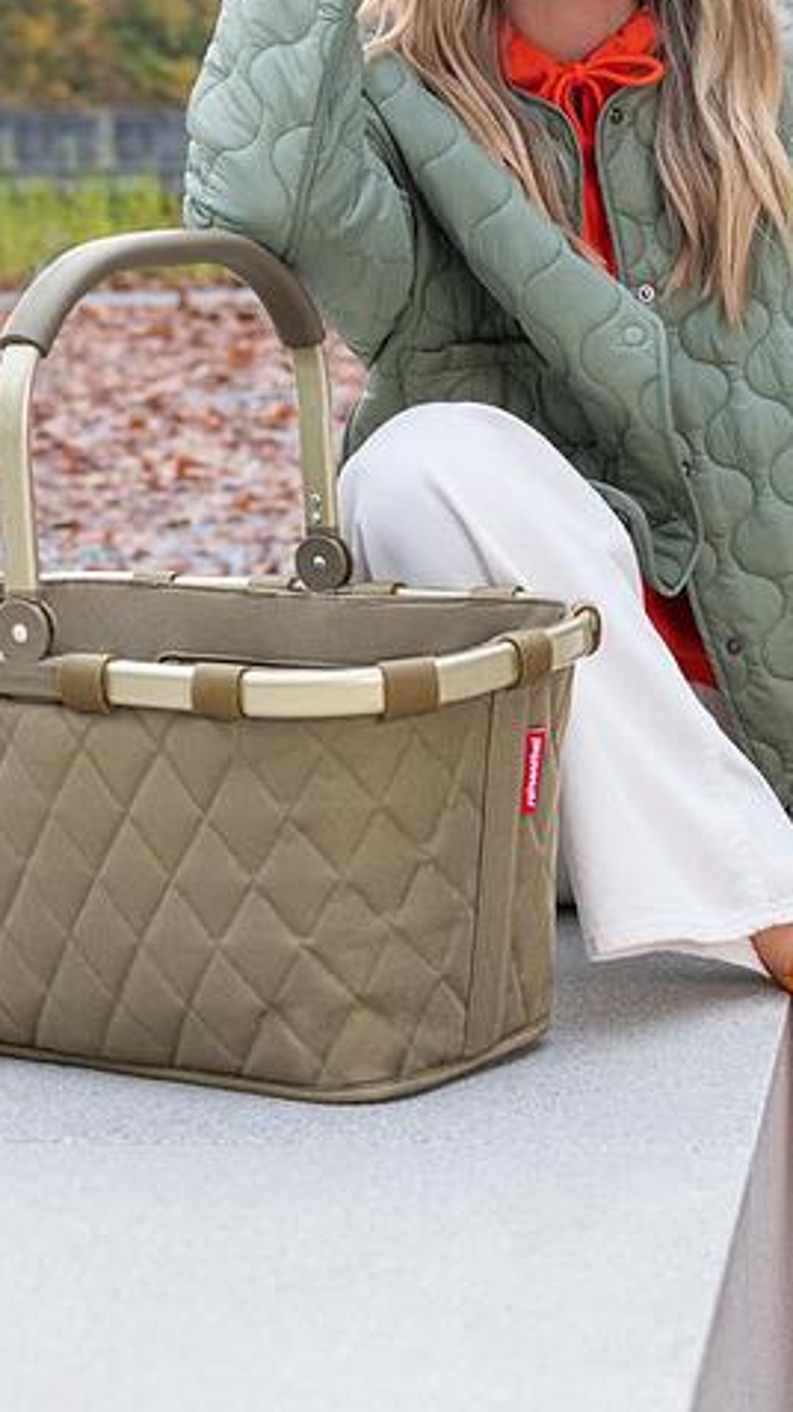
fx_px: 3704
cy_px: 528
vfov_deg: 21.5
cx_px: 704
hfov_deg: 12.1
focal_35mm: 99
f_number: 5.6
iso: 640
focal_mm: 52
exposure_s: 1/400
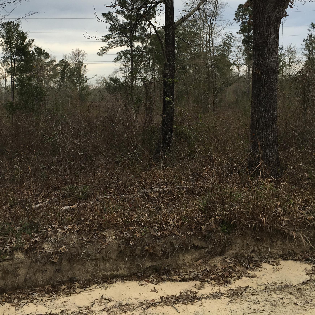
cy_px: 112
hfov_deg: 38.2
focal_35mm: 44
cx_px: 132
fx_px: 453
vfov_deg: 38.0
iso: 25
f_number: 2.2
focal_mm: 4.15
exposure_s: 1/499
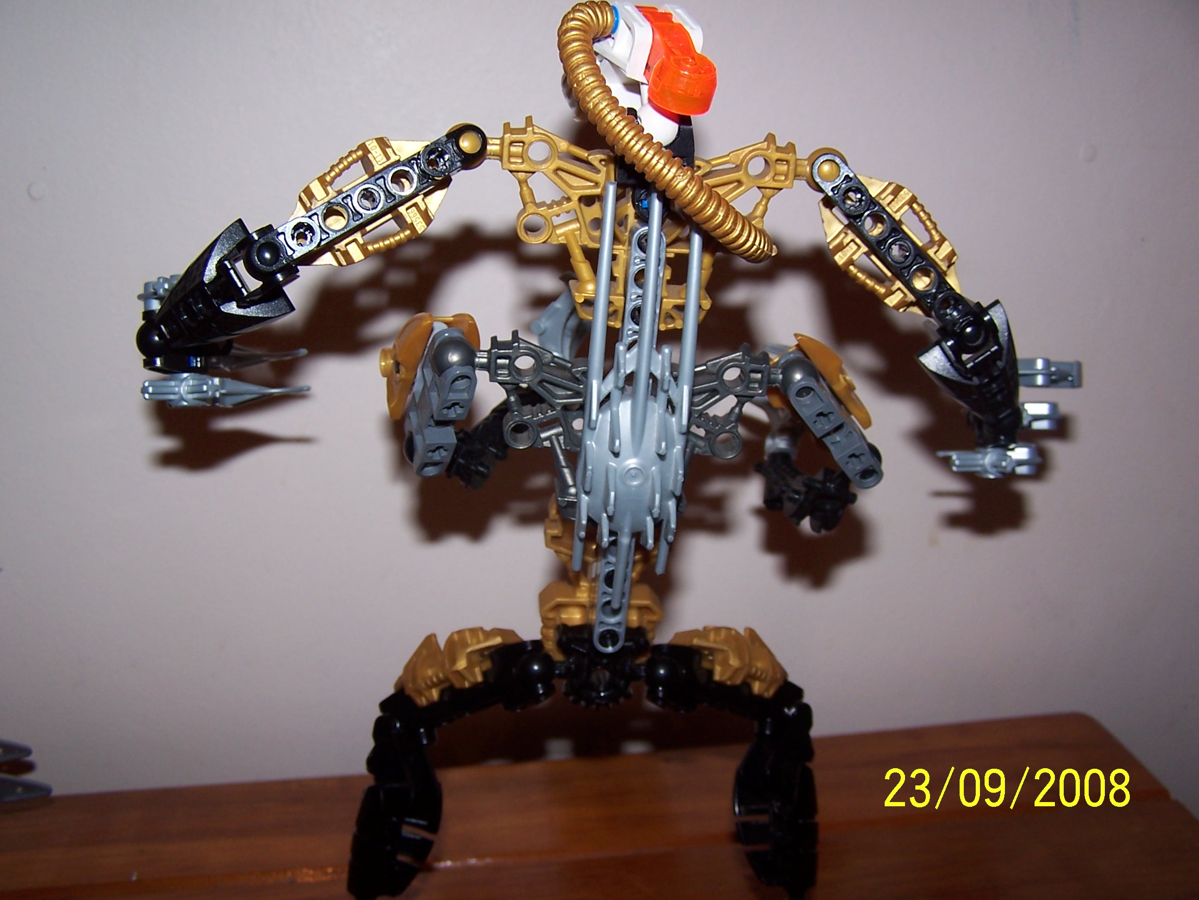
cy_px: 450
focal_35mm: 38
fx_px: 1316
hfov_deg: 49.0
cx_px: 600
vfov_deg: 37.7
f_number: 2.8
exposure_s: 1/60
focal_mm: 6.3
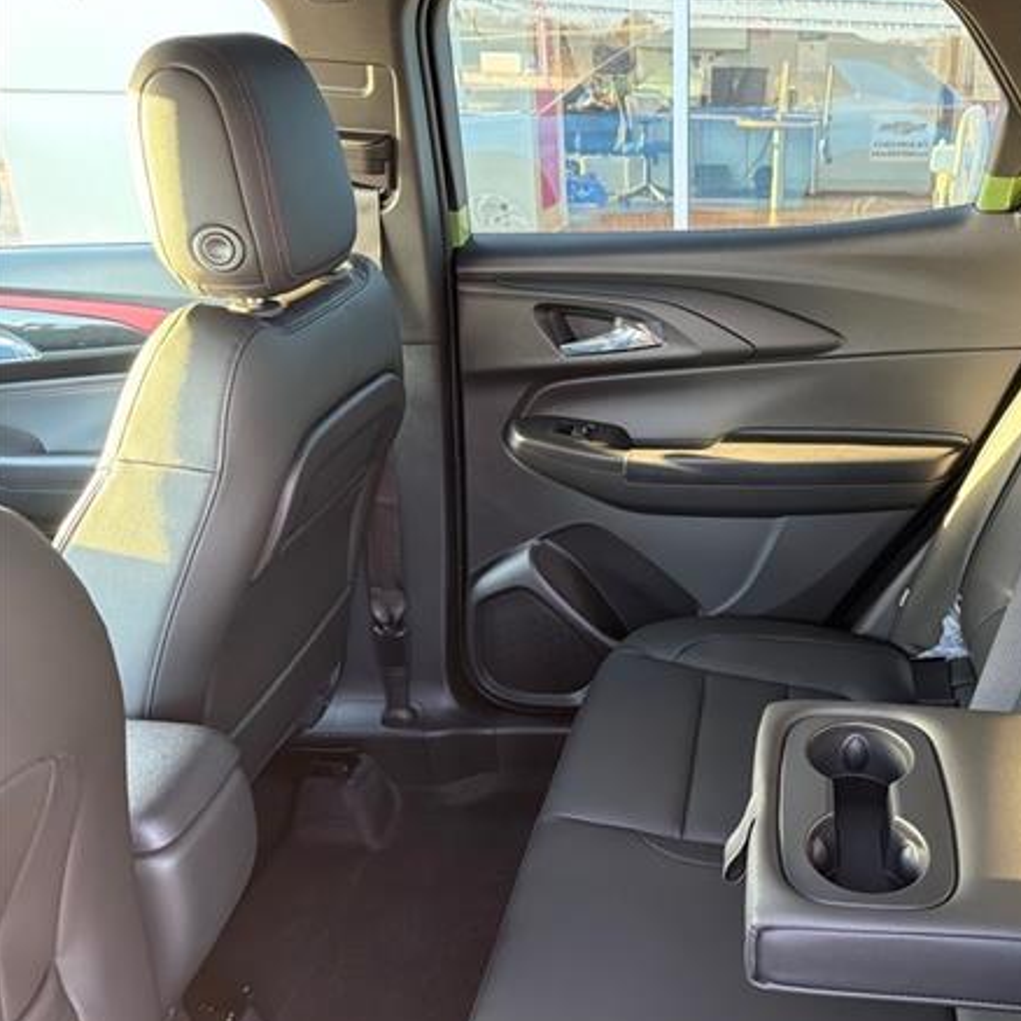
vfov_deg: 52.5
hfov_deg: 50.8
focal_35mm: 31
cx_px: 739
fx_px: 1034
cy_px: 531
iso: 640
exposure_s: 1/60
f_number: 1.78
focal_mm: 6.76
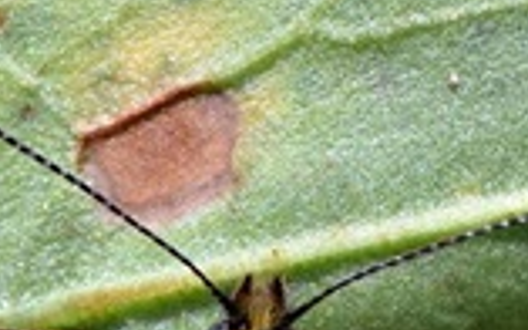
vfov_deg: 2.5
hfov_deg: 4.0
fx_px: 7566
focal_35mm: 526
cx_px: 198
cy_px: 588
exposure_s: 1/200
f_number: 8
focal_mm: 90
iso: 100
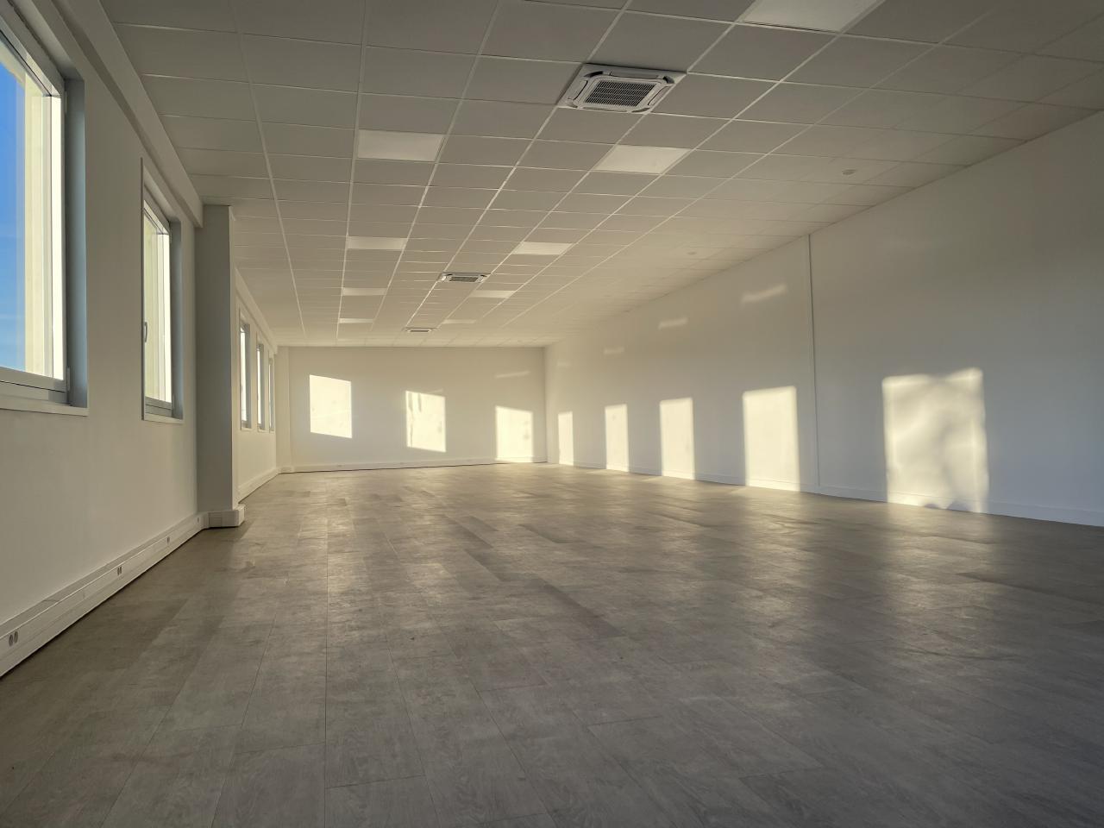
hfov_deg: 67.3
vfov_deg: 53.1
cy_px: 414
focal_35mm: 26
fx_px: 829
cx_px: 552
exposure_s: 1/344
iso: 32
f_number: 1.6
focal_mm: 4.2
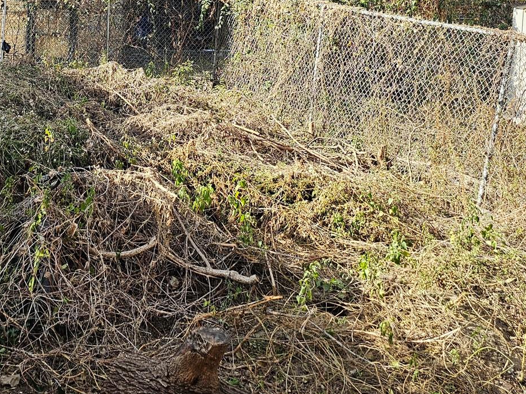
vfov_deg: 26.7
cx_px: 79
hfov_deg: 35.8
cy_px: -19
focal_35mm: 51
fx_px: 775
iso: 20
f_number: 1.7
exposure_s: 1/180
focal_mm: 6.3
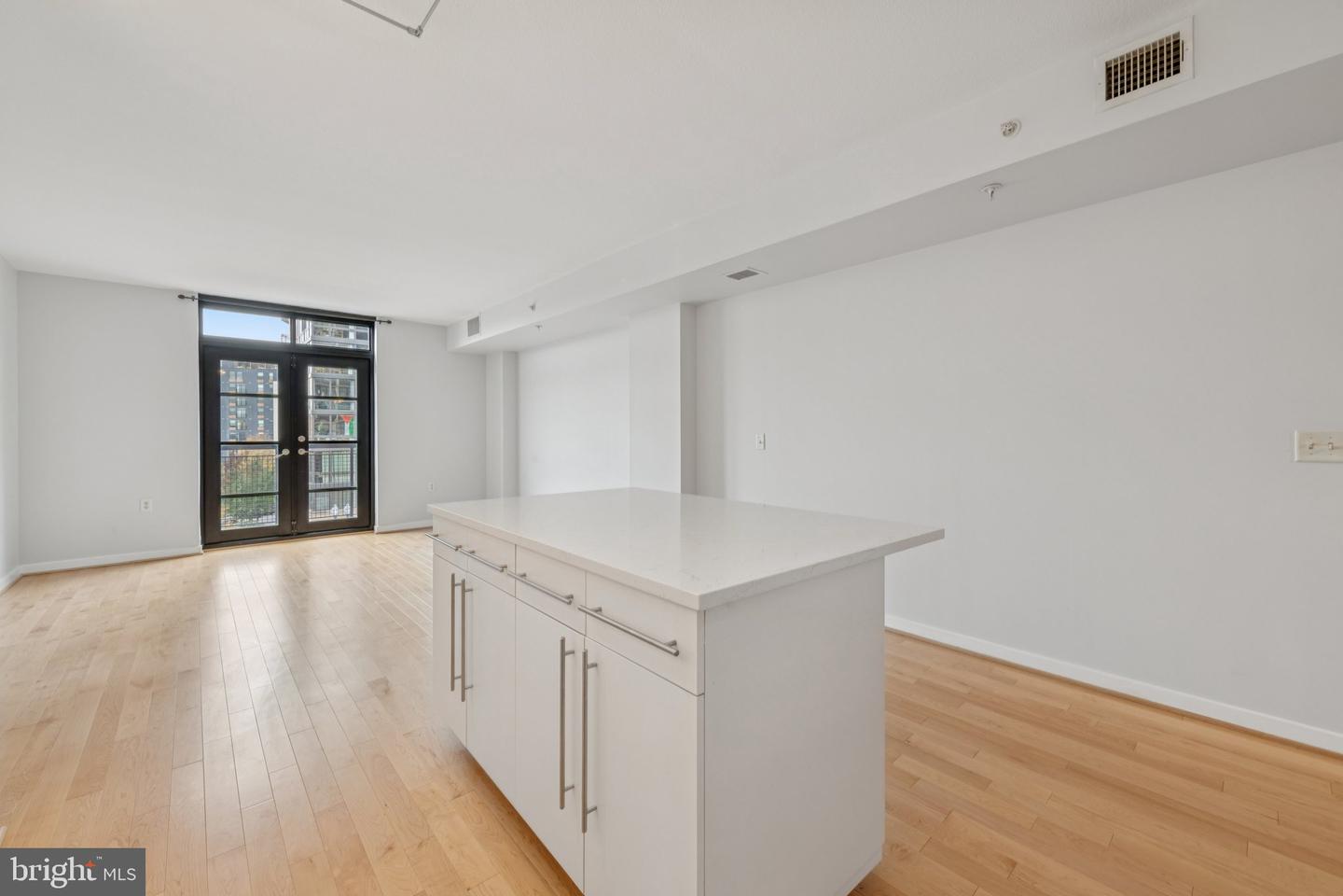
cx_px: 672
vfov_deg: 81.2
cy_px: 448
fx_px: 522
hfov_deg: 104.3
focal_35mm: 14
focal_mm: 14
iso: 250
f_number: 9
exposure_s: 1/10
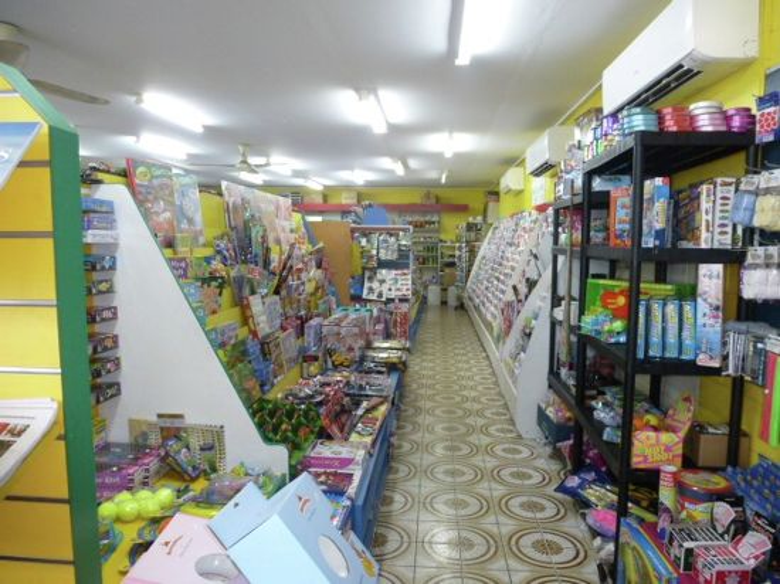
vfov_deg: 56.8
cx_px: 390
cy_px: 292
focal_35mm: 24
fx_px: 541
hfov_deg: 71.6
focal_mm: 4.3
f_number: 3.3
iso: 500
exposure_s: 1/60
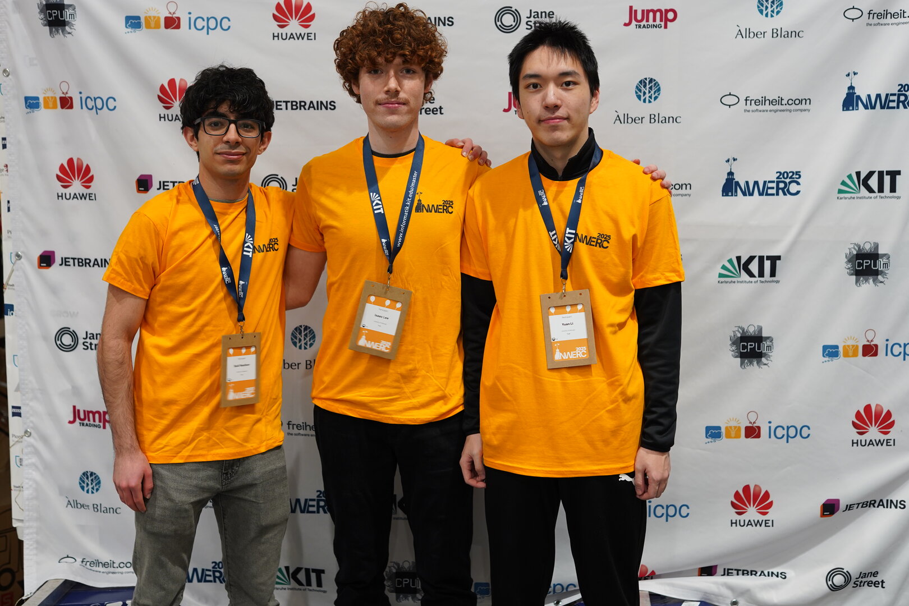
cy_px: 303
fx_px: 1262
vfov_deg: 27.0
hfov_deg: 39.6
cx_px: 454
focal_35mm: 50
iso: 640
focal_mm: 50
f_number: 2.8
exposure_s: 1/50
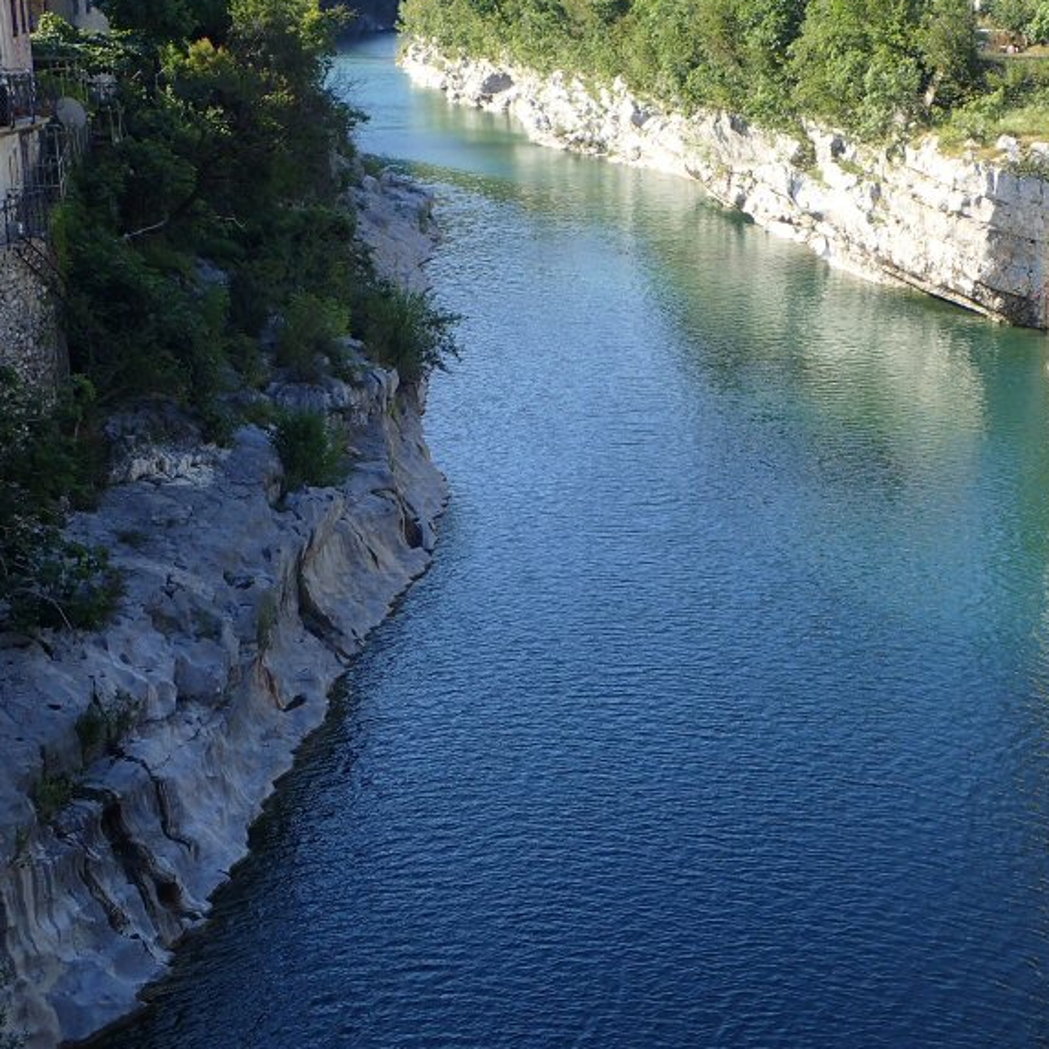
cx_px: 666
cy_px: 487
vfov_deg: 31.6
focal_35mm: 54
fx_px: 1851
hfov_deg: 31.5
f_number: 3.5
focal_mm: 6.42
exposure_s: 1/320
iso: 100
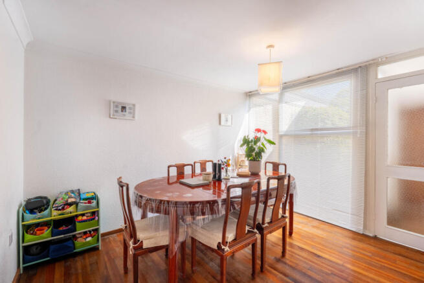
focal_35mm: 16
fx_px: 188
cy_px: 142
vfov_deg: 73.8
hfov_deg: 96.7
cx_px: 212
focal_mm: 16
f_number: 8
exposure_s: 1/50
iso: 320
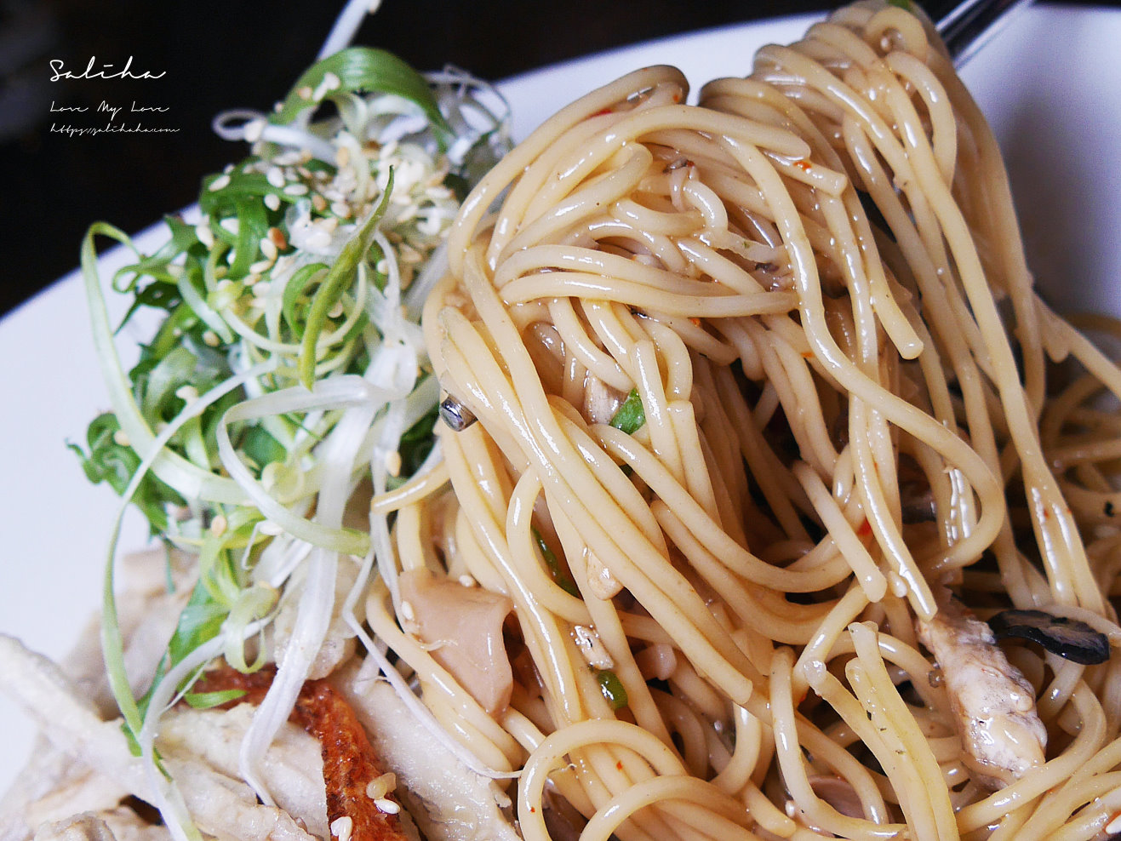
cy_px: 420
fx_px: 1814
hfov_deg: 34.3
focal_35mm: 56
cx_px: 560
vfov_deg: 26.1
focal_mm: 14
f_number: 4
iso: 200
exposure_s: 1/125
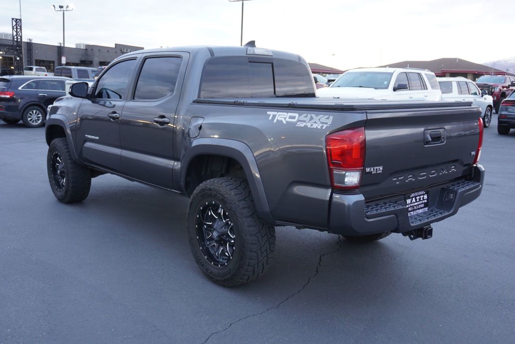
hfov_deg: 55.1
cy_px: 172
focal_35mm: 34
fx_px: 494
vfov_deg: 38.4
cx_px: 258
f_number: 4
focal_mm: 23
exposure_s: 1/60
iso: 500
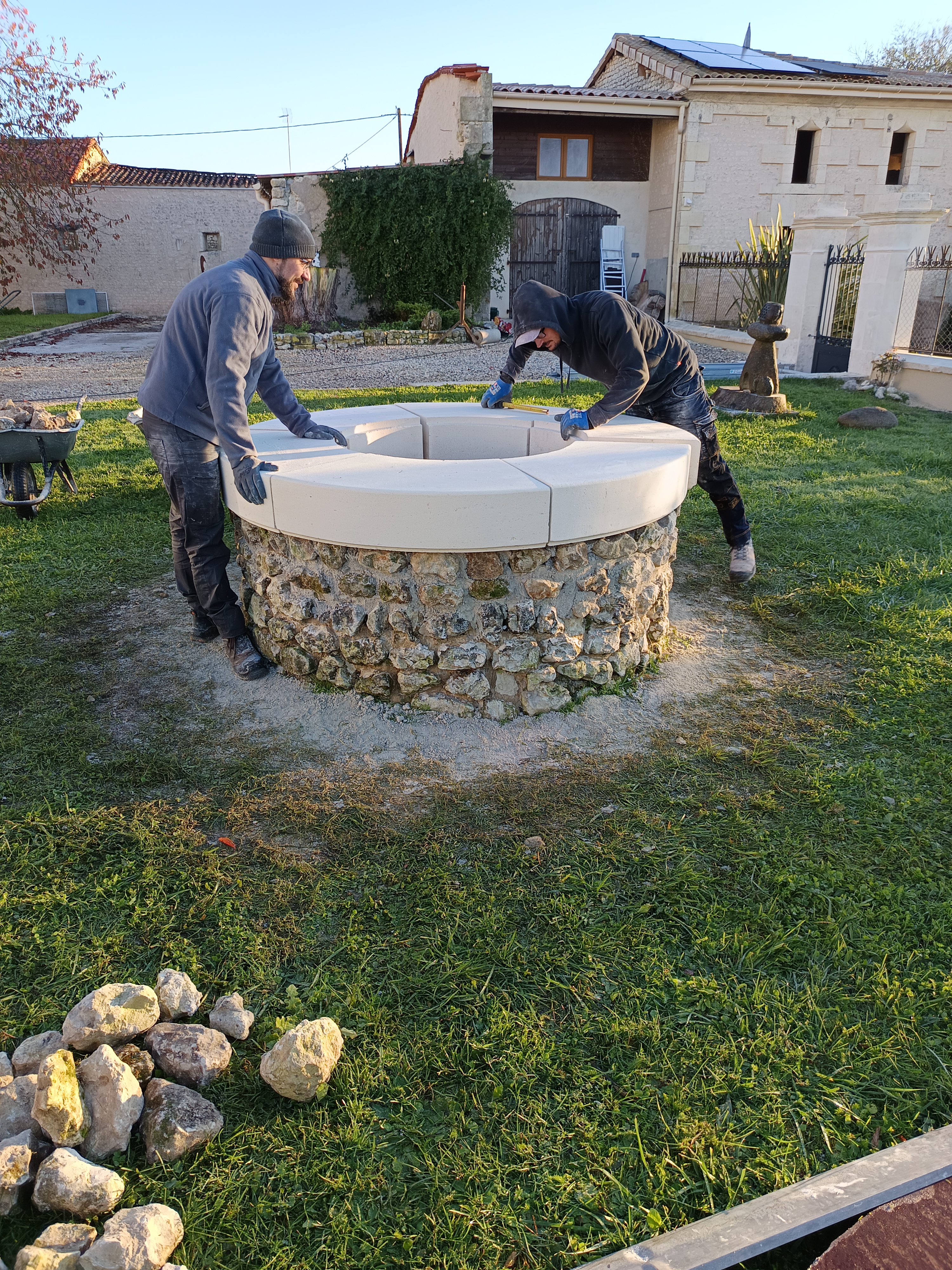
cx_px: 476
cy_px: 635
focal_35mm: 24
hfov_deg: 56.8
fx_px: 880
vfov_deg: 71.6
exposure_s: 1/100
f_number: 1.7
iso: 76
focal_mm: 5.31
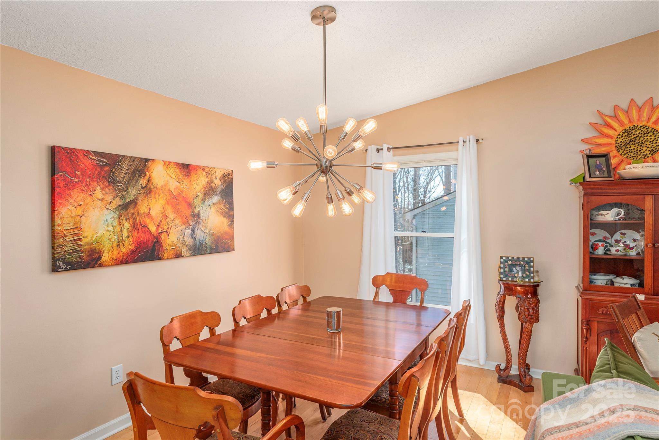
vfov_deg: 59.5
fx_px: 384
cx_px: 330
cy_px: 220
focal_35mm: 21
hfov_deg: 81.2
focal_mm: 21
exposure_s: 1/200
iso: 320
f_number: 7.1
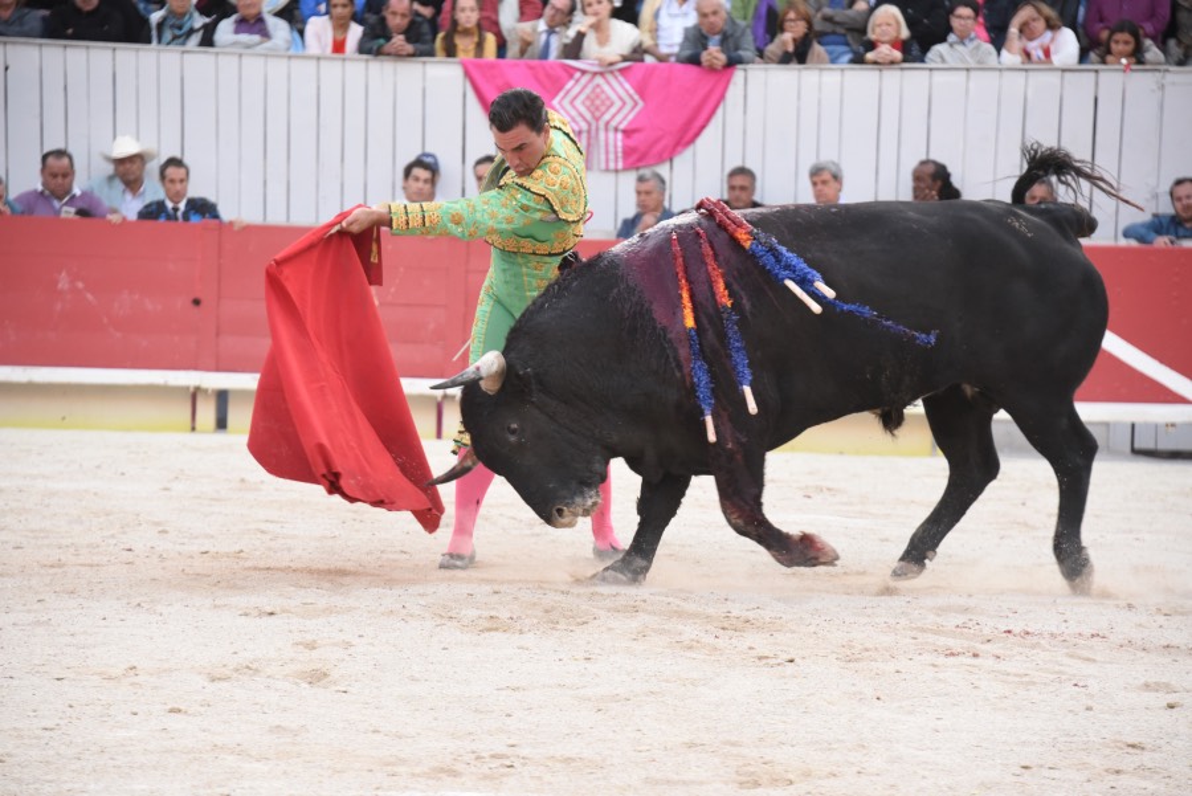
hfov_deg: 12.1
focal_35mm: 170
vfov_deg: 8.1
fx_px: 5631
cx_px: 596
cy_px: 398
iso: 2800
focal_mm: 170
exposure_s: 1/640
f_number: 5.6
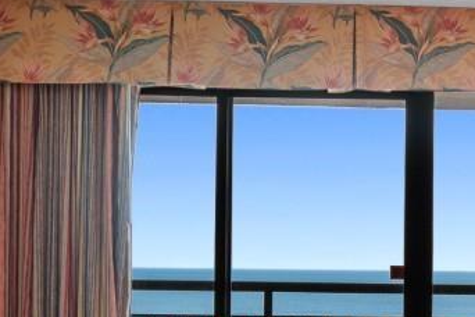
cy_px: 260
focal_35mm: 71
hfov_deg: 27.8
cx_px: 392
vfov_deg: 19.0
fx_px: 937
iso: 100
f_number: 4.5
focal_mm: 10
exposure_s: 1/15
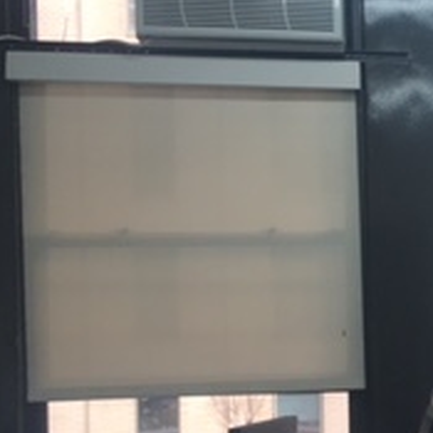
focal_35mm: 94
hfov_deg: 16.2
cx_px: 722
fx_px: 1330
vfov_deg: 18.4
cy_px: 327
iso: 32
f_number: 2.2
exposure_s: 1/60
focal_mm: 4.15
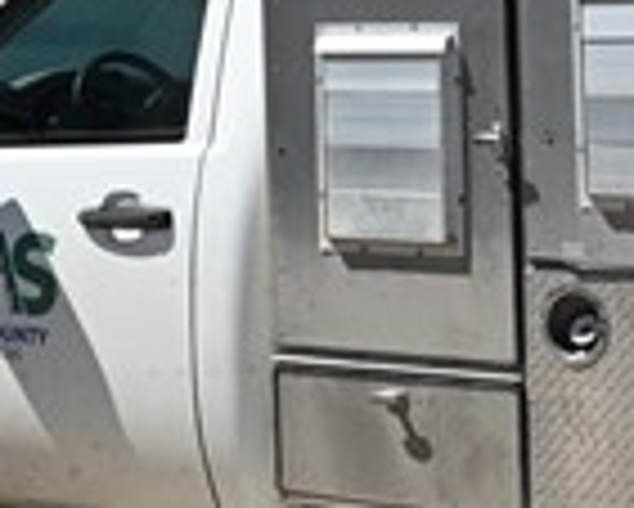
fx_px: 3192
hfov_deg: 11.2
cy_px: -330
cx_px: -45
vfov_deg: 8.8
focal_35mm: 170
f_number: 29
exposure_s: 1/200
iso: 640
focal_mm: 40
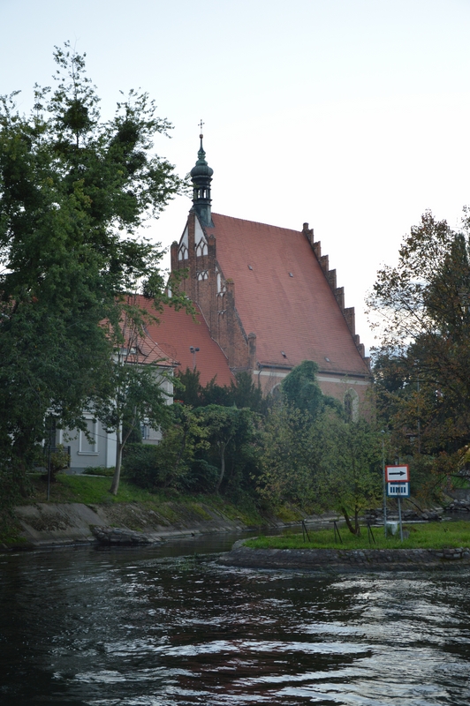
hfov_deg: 25.7
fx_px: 1030
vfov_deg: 37.9
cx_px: 235
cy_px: 353
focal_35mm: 52
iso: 400
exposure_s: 1/60
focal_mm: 35
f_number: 4.5
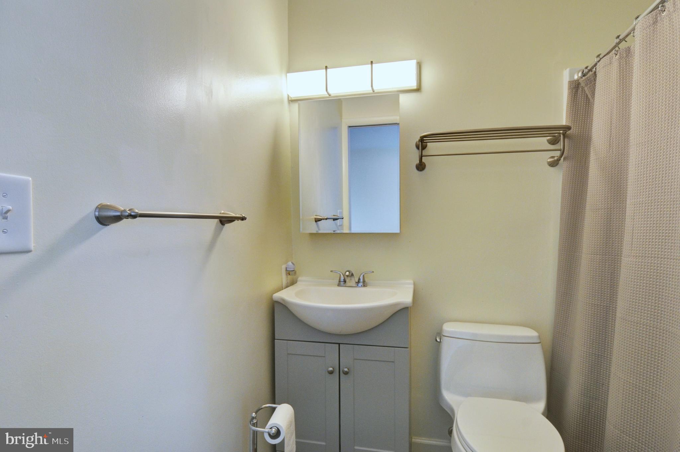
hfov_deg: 53.2
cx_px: 340
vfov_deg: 36.8
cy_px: 226
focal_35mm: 36
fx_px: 679
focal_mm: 24
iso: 400
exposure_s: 1/80
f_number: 8
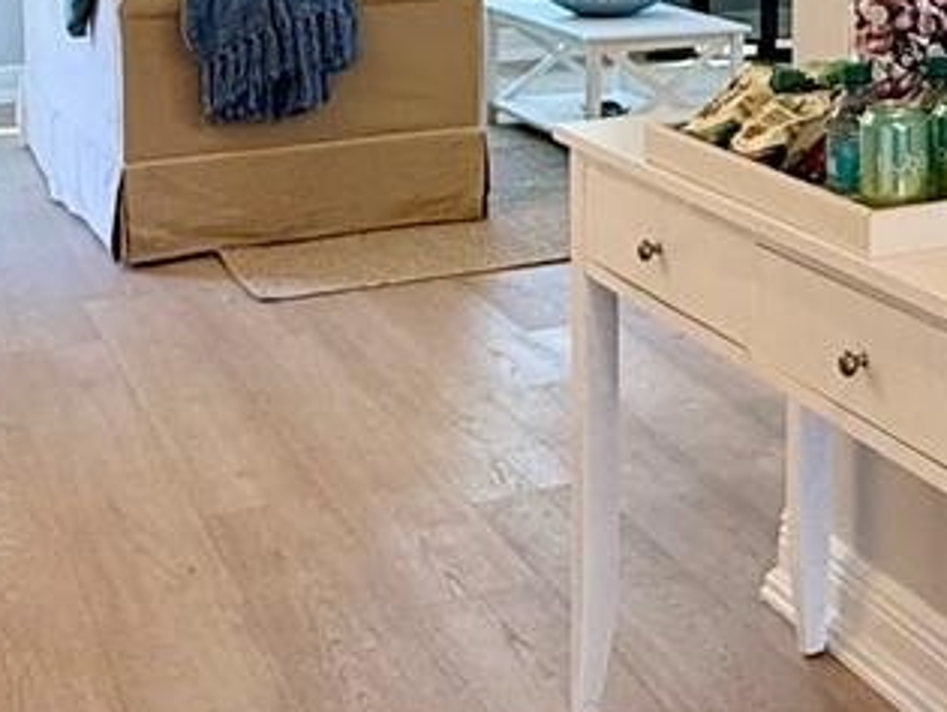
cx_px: 1112
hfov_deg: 24.9
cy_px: -189
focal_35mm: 71
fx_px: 1945
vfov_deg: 19.3
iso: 160
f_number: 2.2
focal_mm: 2.22
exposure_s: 1/120
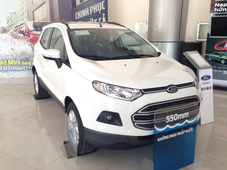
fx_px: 216
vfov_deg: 42.9
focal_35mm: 33
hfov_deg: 55.4
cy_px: 85
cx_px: 114
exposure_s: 1/24
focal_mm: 4.12
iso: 50
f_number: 2.4
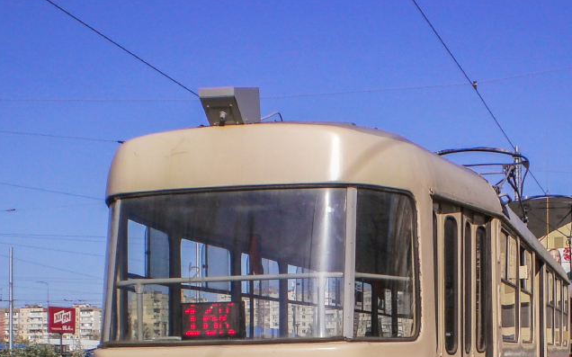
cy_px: 344
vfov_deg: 16.4
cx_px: 394
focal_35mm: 78
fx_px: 1216
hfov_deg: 26.3
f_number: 4.6
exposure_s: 1/1600
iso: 100
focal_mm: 6.3
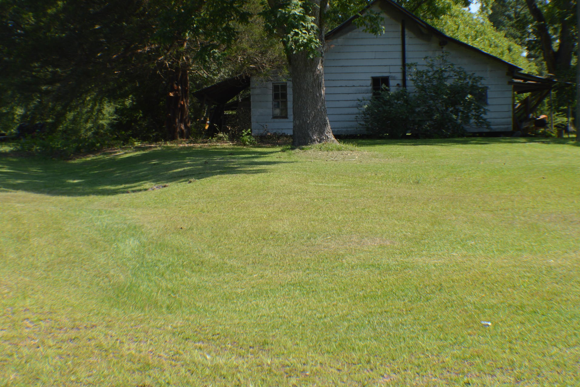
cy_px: 125
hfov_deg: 25.3
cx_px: 348
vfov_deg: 17.0
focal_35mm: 80
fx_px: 1289
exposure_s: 1/160
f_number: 6.3
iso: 100
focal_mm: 34
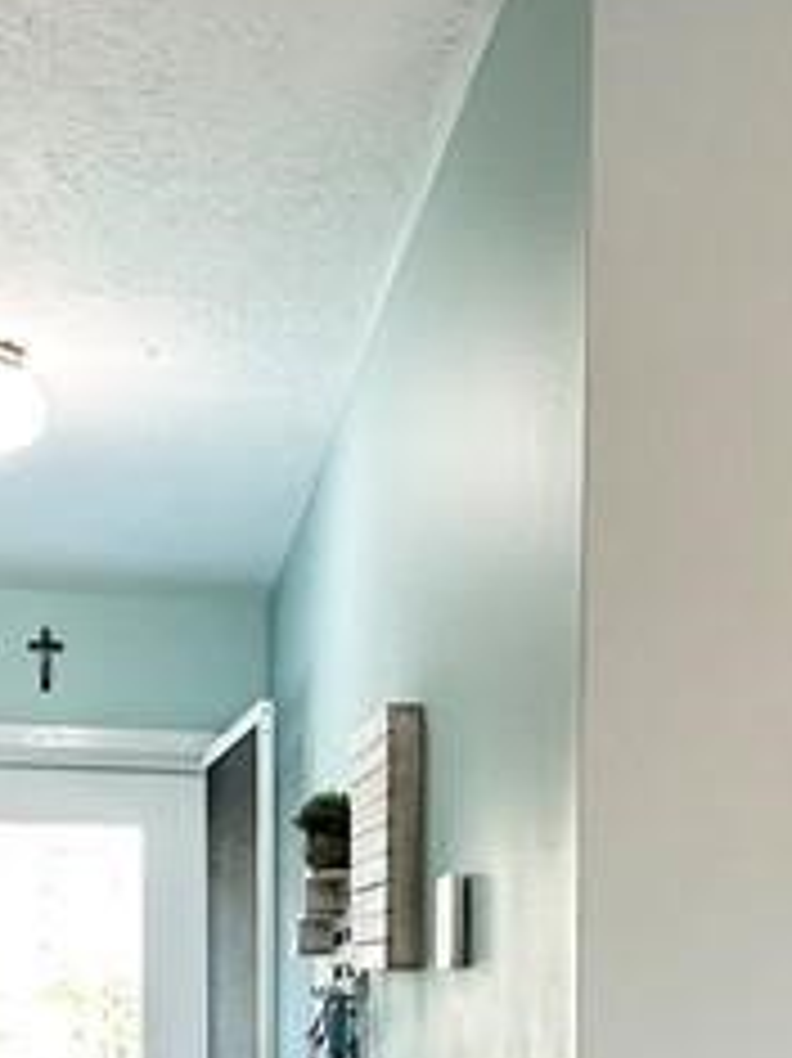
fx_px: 1863
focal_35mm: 61
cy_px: 1094
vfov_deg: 29.3
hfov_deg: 23.9
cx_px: 536
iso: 200
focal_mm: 2.22
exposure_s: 1/120
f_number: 2.2
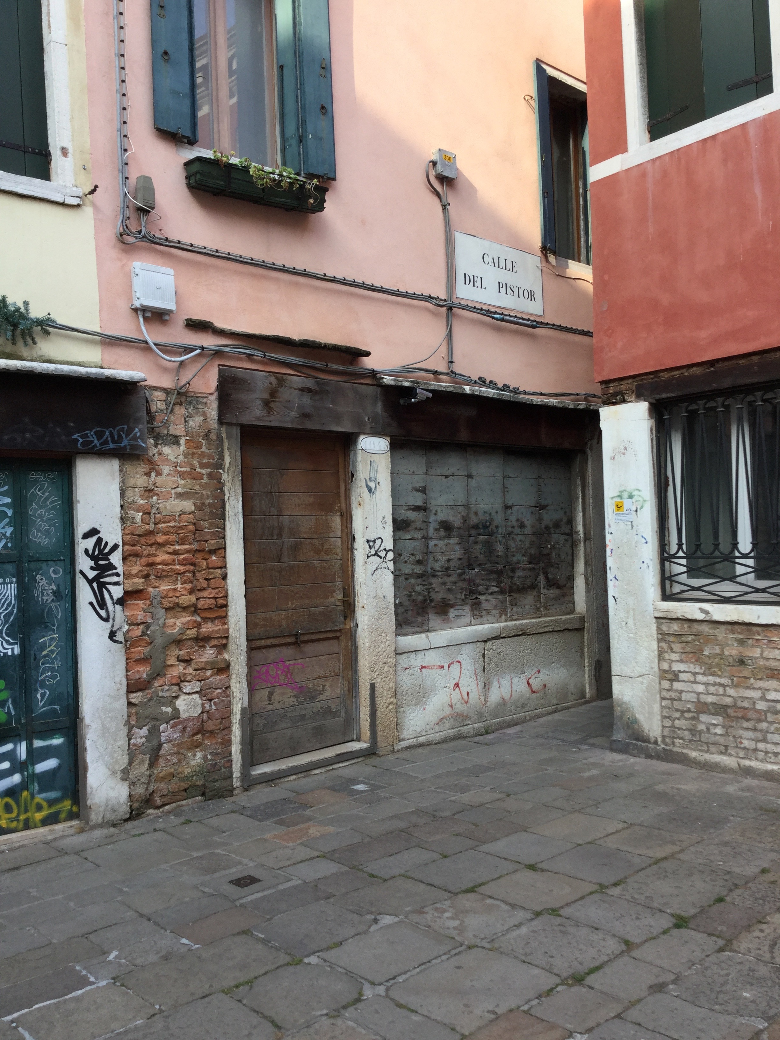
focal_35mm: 31
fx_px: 931
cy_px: 520
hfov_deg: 45.4
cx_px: 390
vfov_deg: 58.4
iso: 25
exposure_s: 1/195
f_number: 2.4
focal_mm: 3.3
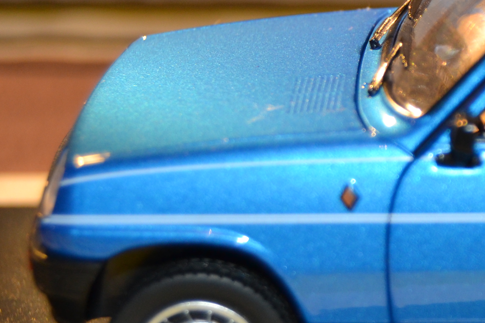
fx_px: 2250
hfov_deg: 12.0
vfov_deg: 8.2
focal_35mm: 167
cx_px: 587
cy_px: 190
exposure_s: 1/60
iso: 400
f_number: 4.8
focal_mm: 38
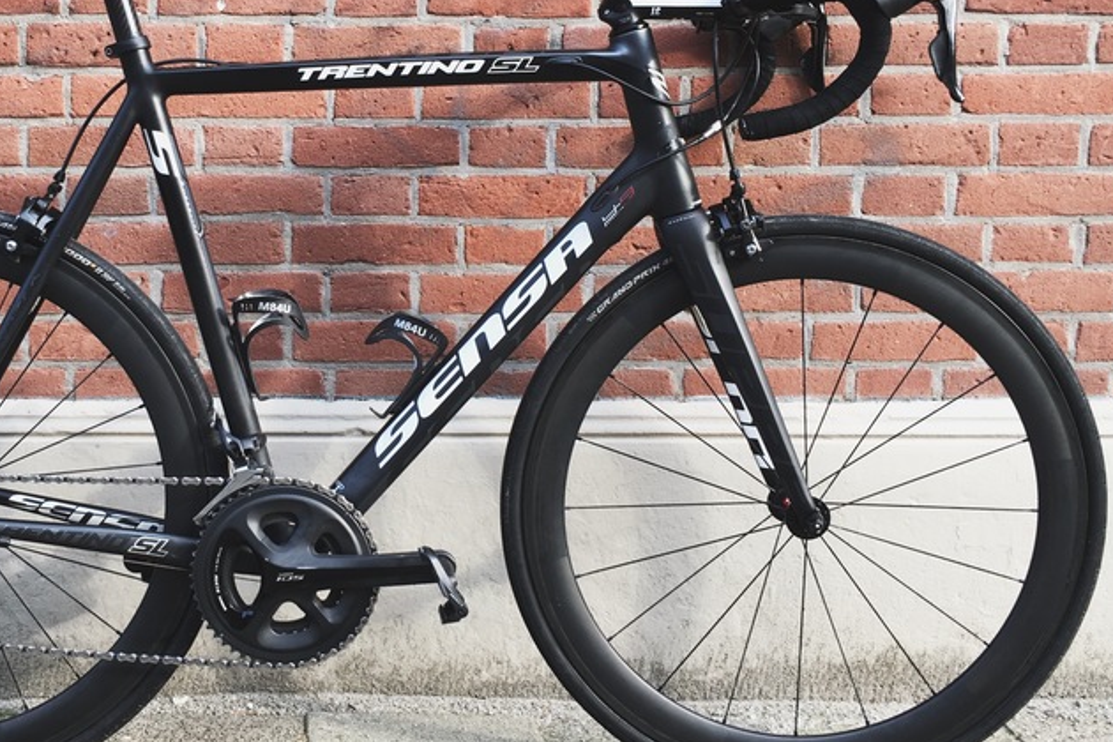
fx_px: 1391
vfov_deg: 29.7
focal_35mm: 45
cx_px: 355
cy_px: 273
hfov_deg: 42.9
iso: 25
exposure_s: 1/111
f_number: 2.2
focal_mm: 4.15
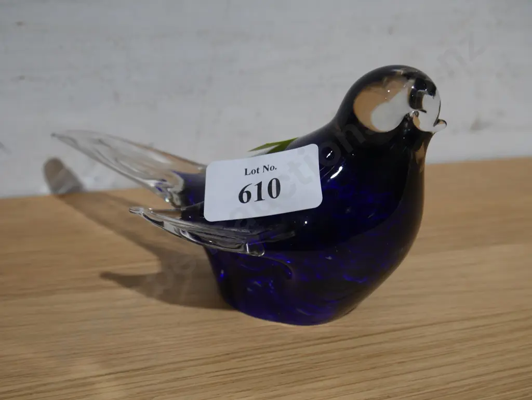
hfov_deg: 39.6
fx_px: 738
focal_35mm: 48
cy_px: 200
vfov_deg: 30.3
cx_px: 266
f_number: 5.2
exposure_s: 1/60
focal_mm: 24
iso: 320
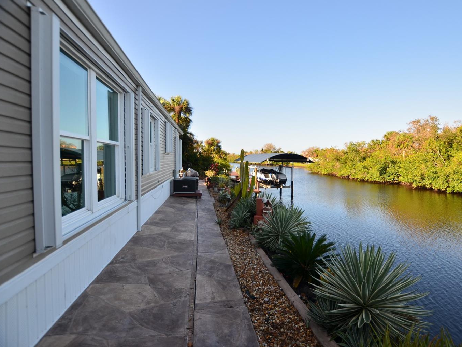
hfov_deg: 90.4
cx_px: 264
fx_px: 227
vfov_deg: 74.7
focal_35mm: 17
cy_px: 173
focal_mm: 10
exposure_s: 1/1000
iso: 200
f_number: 3.5
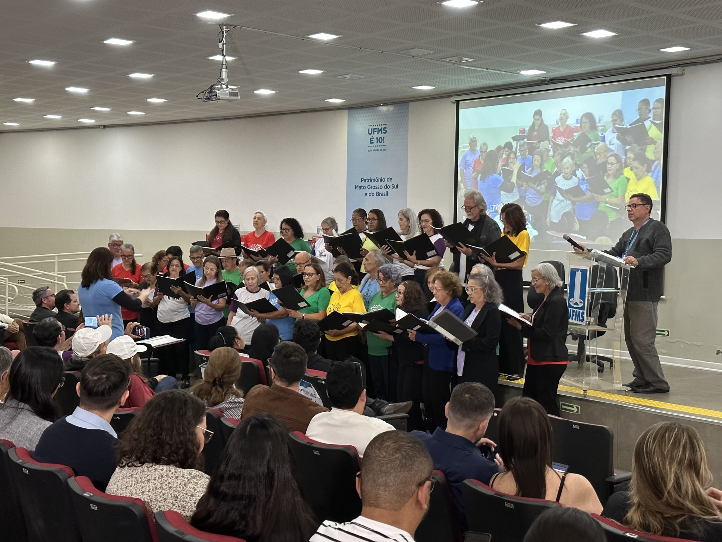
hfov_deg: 39.7
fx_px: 1001
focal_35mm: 48
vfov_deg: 30.3
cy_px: 271
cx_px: 361
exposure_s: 1/40
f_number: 1.78
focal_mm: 6.86
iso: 320
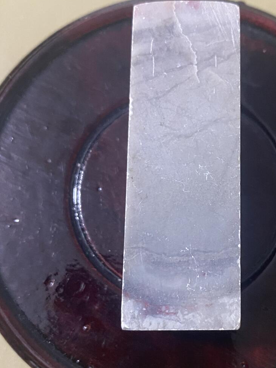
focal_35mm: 48
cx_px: 207
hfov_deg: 29.8
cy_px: 213
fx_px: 510
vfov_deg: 39.6
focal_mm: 4.25
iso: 400
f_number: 1.8
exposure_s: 1/50
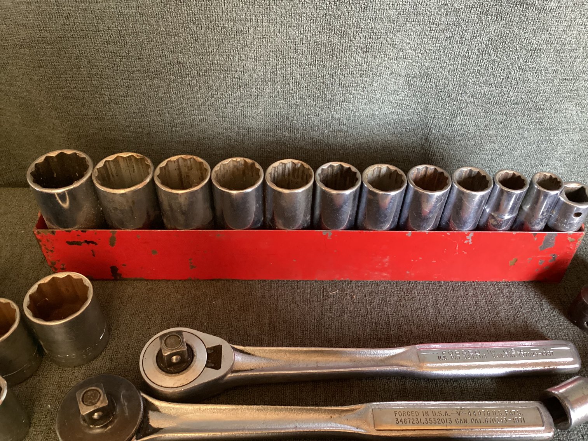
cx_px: 294
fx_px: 527
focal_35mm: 31
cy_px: 220
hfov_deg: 58.3
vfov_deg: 45.4
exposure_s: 1/33
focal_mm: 3.3
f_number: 2.4
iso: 400
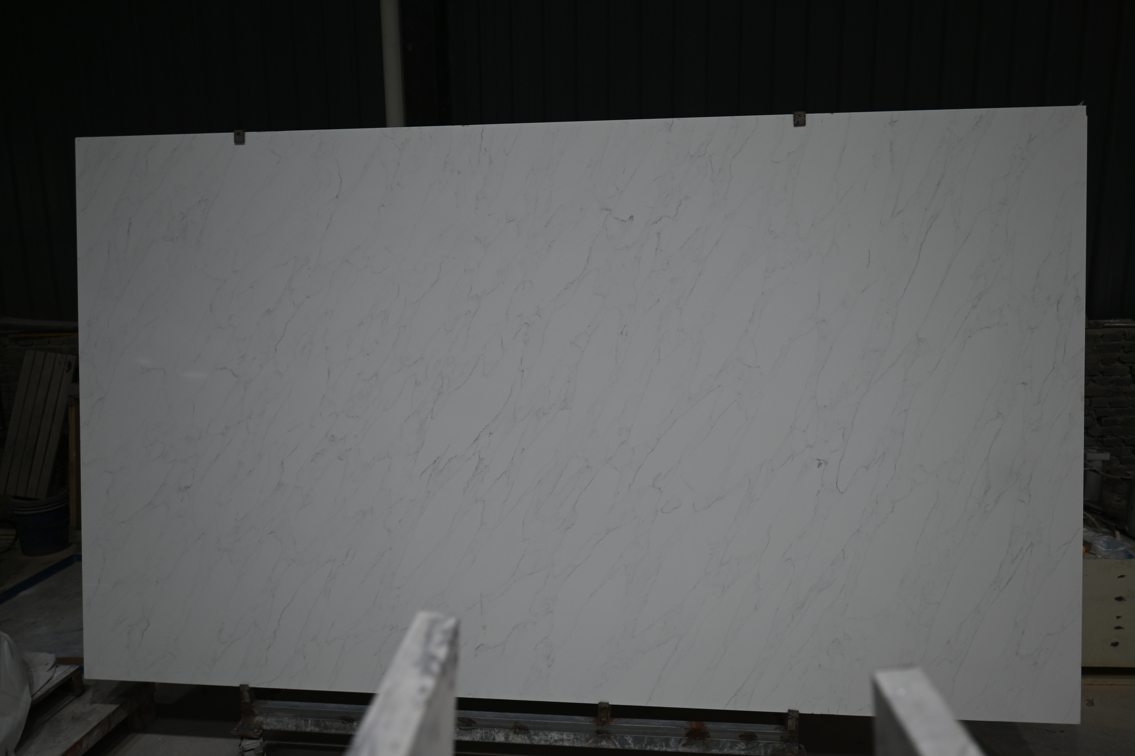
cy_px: 378
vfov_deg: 53.1
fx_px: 757
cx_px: 568
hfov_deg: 73.7
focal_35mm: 24
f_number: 3.5
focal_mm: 16
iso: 100
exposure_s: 1/30
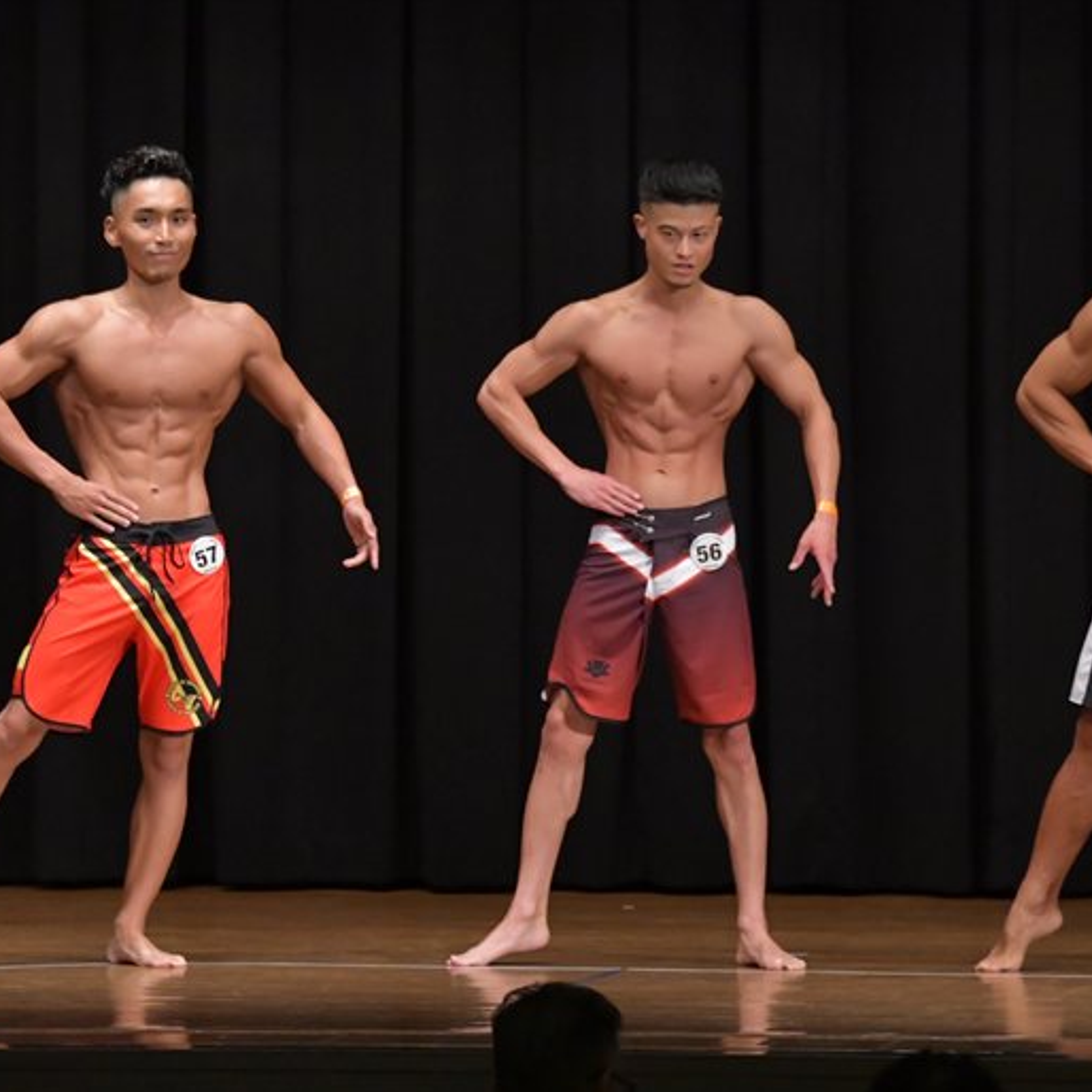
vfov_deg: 6.3
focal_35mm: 278
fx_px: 9922
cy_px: 546
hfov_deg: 6.3
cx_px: 288
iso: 5000
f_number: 5.6
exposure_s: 1/400
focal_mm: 145
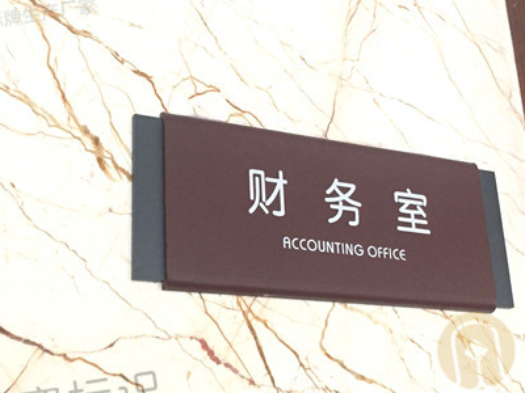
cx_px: 278
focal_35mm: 58
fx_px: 880
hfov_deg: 33.2
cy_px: 202
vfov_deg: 25.2
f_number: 2.2
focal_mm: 4.15
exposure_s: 1/33
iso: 200
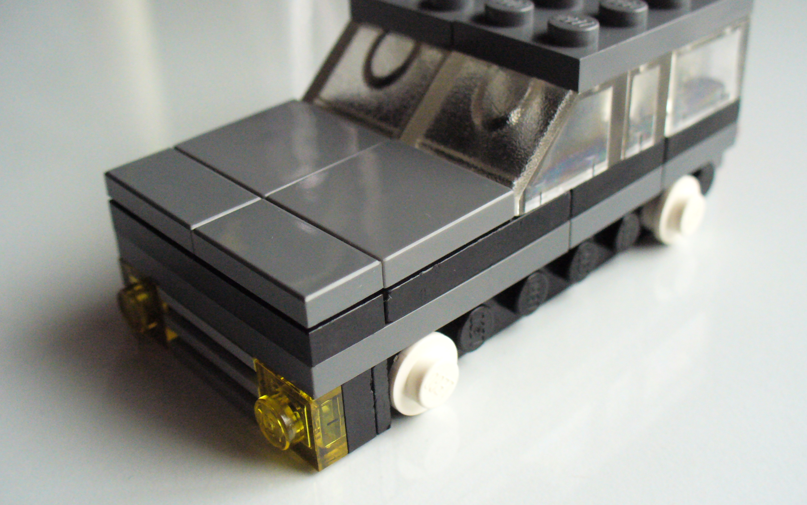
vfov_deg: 29.2
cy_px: 234
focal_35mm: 44
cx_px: 429
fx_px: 968
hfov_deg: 45.2
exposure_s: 1/160
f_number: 2.8
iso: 400
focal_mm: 6.1
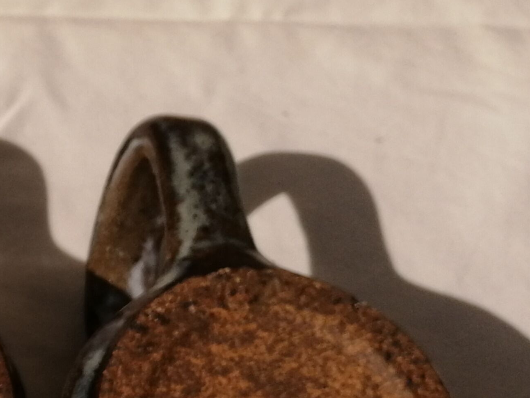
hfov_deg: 16.0
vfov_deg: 13.8
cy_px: 279
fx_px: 1638
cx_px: -372
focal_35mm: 107
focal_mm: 3.95
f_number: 1.8
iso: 50
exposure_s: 1/4808
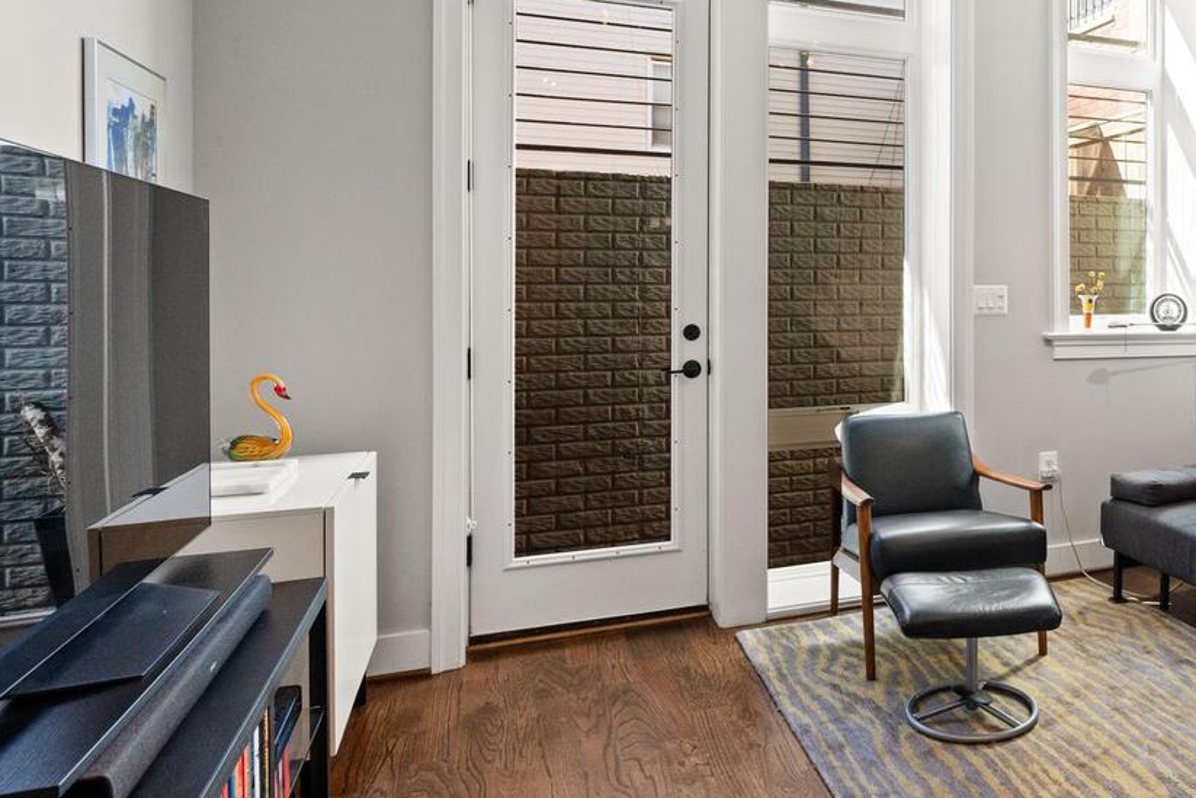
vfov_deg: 45.9
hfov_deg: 59.6
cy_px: 285
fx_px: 930
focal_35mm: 28
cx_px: 978
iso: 800
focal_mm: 16
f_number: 4.5
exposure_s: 1/13
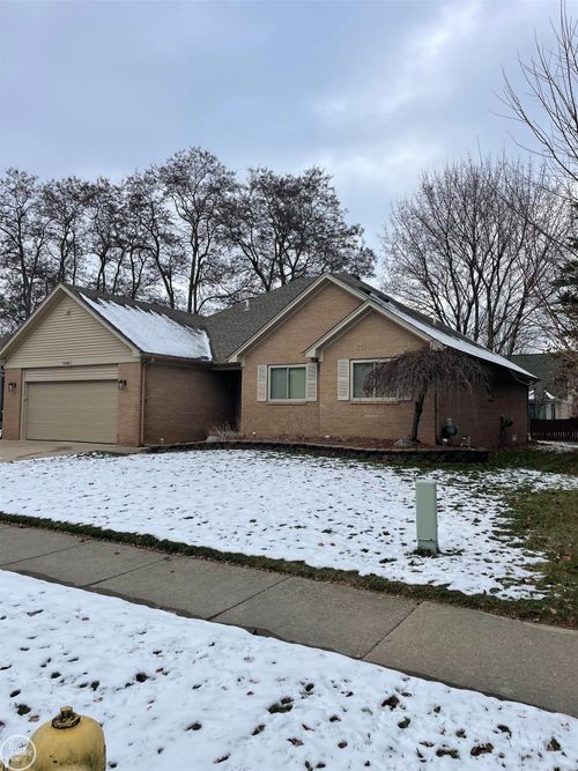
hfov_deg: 53.0
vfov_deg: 67.3
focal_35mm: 26
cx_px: 289
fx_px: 579
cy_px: 386
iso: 32
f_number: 1.6
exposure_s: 1/1261
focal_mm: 4.2
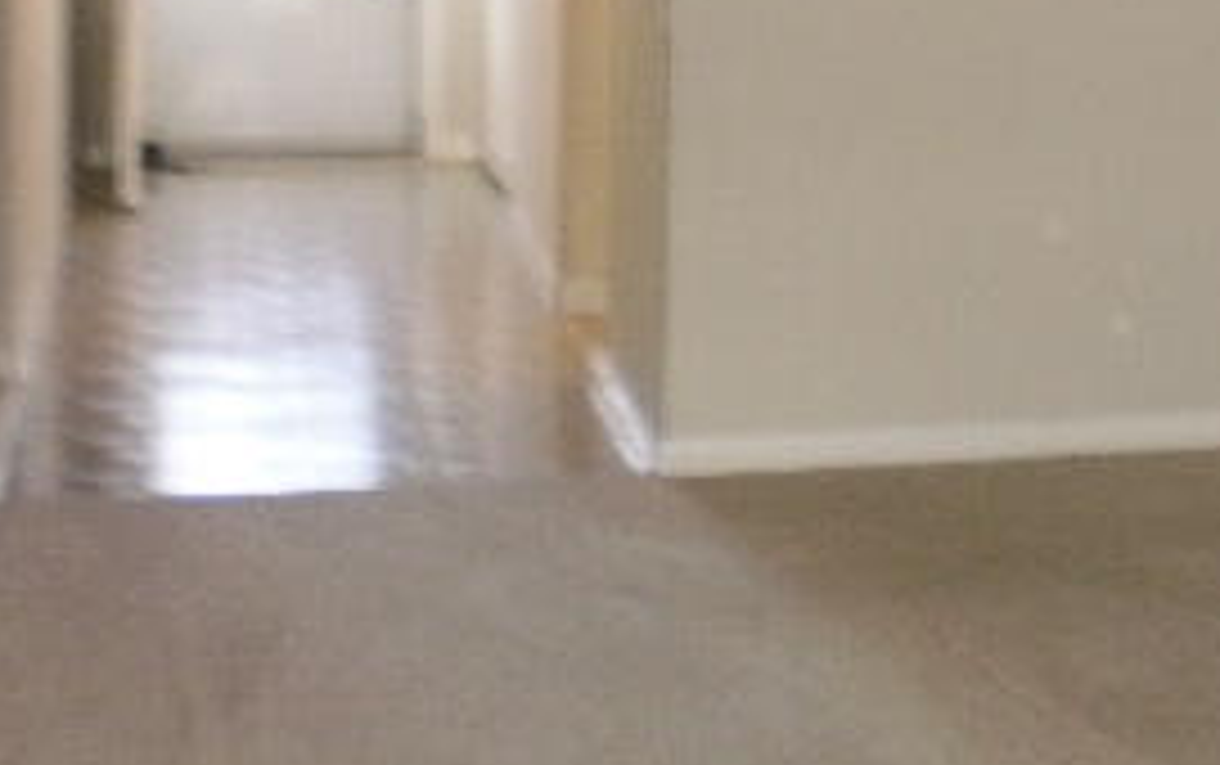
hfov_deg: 20.9
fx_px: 3162
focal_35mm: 95
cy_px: -207
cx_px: 1288
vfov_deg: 13.3
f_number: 3.1
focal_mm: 6.3
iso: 160
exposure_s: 1/30
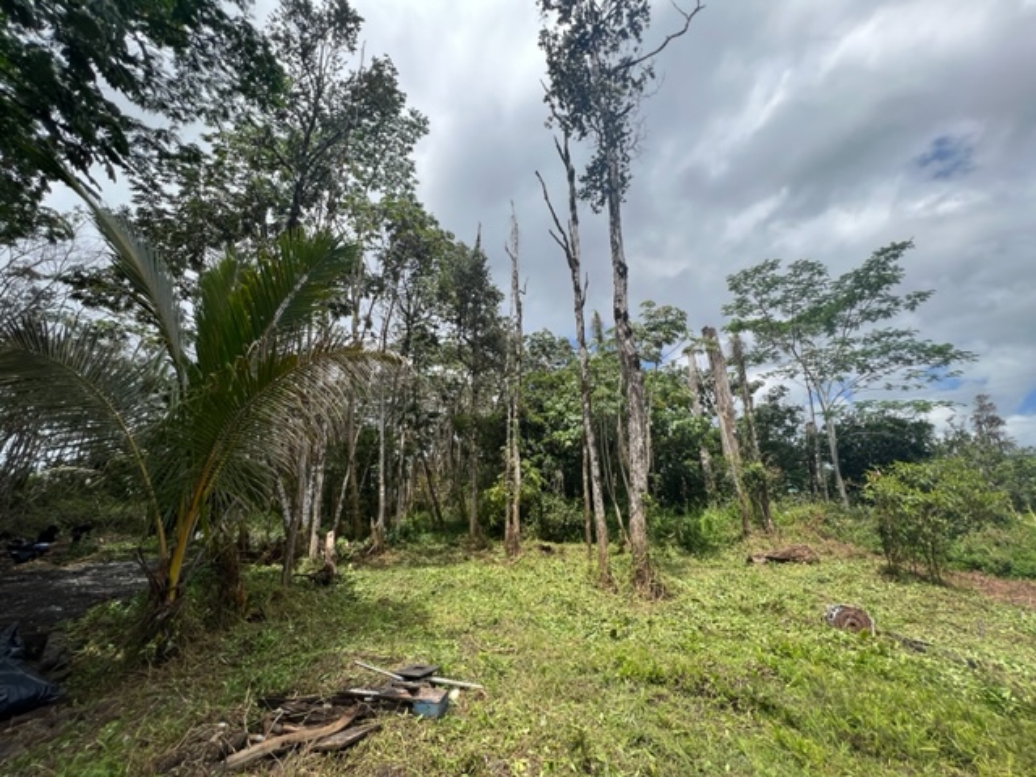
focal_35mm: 13
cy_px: 388
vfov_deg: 89.9
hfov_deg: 106.2
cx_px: 518
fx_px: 389
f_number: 1.8
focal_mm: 1.57
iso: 32
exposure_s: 1/1575
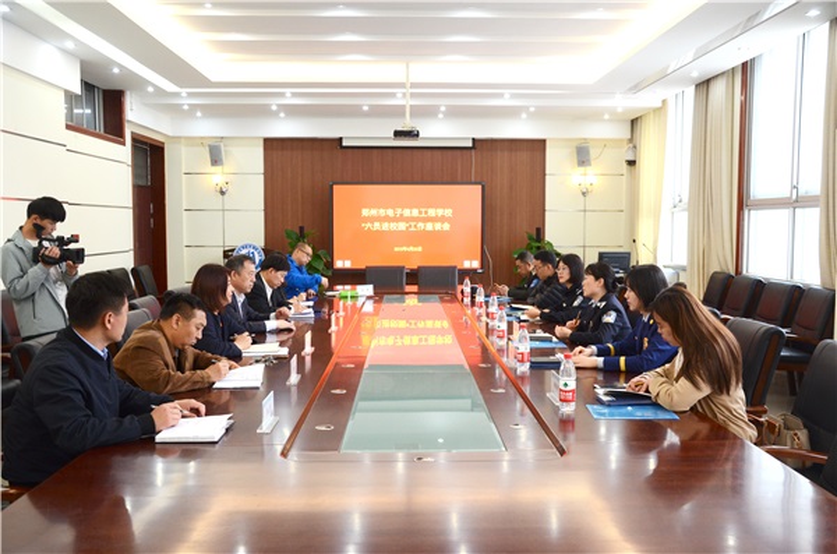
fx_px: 765
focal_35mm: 33
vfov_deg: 39.8
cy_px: 277
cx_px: 418
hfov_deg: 57.3
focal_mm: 22
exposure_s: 1/125
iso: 1000
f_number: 3.8
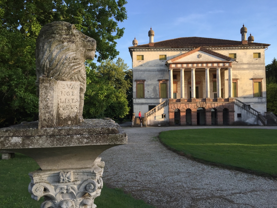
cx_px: 138
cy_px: 104
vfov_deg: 48.2
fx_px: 232
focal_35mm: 29
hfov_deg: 61.7
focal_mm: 4.15
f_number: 2.2
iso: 32
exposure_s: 1/565
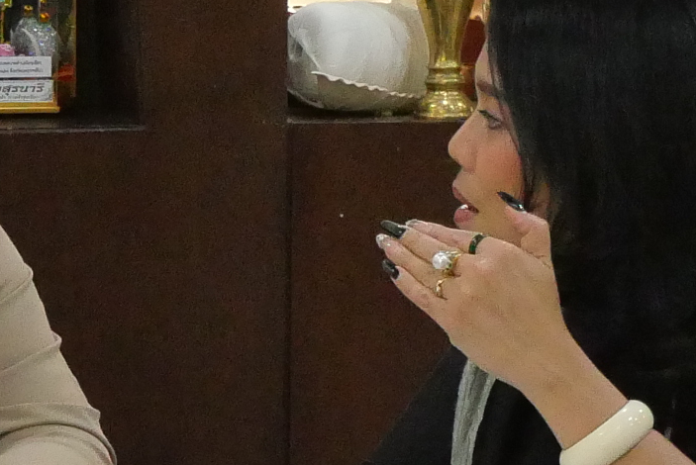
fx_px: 4798
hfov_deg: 8.3
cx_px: 84
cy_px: 754
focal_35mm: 248
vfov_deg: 5.5
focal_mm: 23
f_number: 5
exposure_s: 1/125
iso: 3200
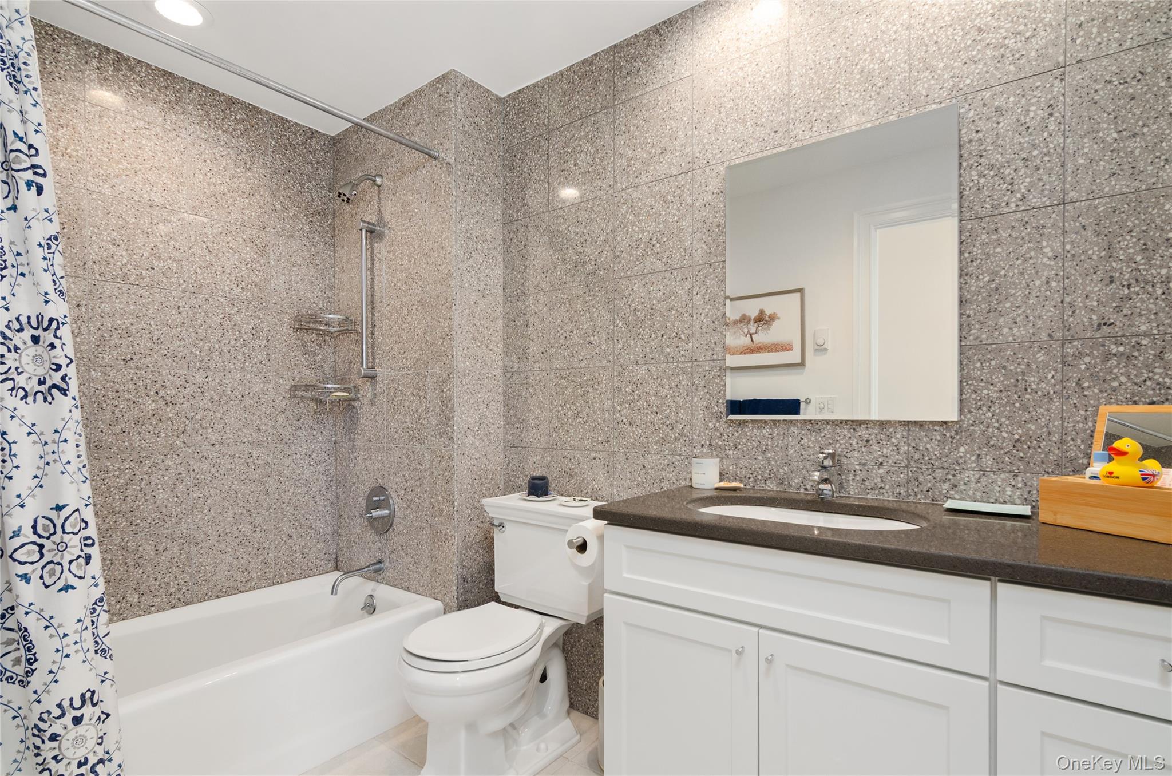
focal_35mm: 16
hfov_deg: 95.1
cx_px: 586
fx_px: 536
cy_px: 388
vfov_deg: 71.8
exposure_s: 1/1.25
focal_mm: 11
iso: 400
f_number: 8
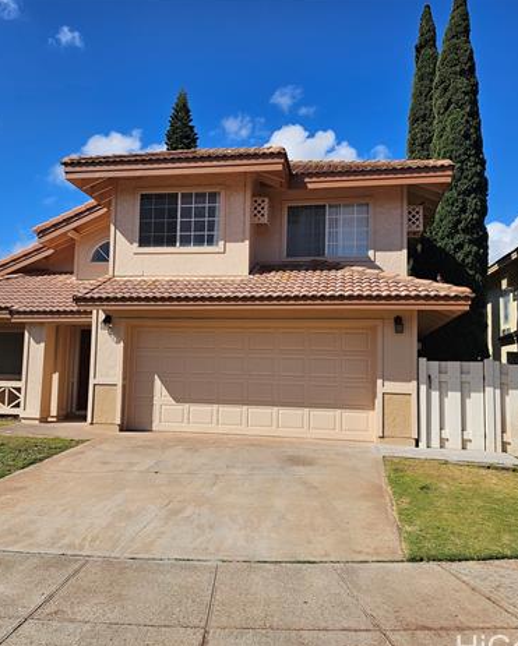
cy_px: 326
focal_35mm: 31
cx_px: 215
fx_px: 593
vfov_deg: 57.1
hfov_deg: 47.0
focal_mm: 6.3
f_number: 1.7
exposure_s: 1/1529
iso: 16
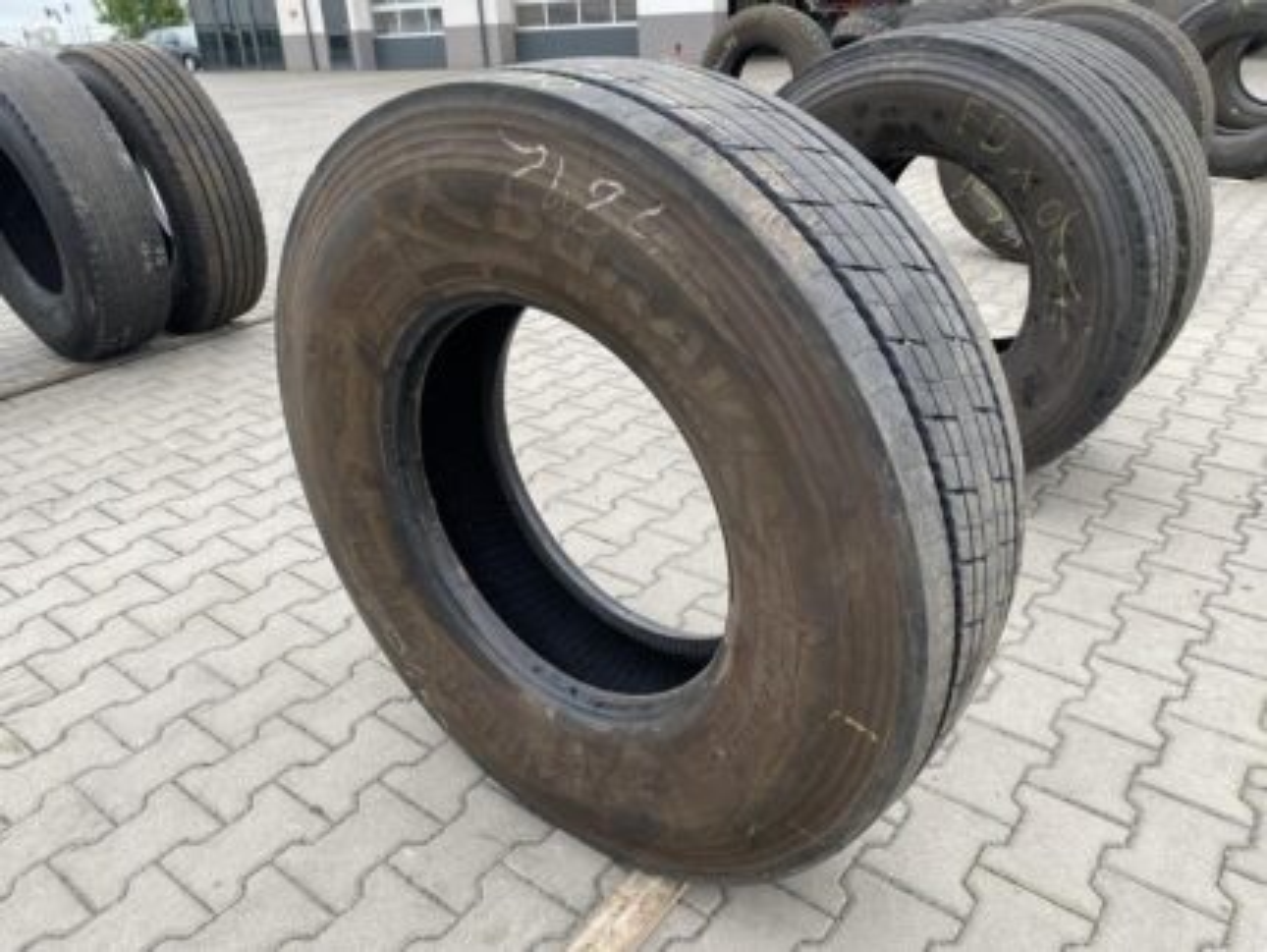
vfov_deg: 53.1
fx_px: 952
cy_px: 476
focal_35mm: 26
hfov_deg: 67.3
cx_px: 634
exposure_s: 1/122
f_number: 1.8
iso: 40
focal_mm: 4.25
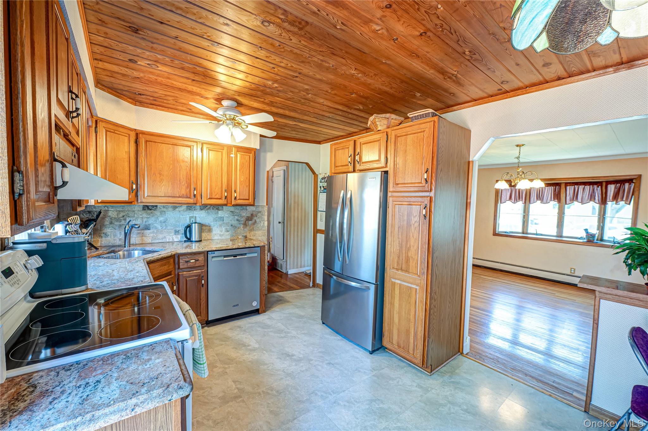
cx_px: 324
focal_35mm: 15
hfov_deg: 100.4
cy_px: 216
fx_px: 270
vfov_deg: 77.2
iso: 400
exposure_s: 1/8
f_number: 8
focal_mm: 15
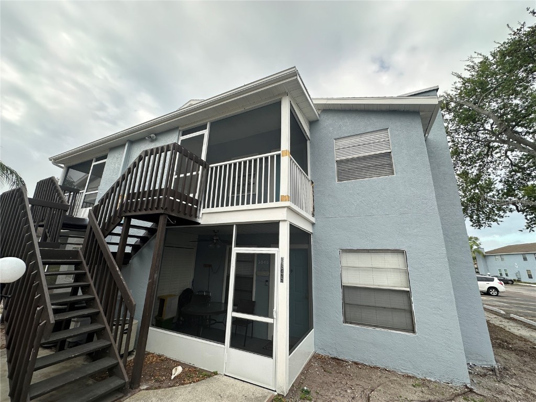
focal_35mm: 14
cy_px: 201
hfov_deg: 102.1
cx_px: 268
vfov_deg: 85.7
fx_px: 217
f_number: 2.2
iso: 40
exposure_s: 1/351
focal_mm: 2.22
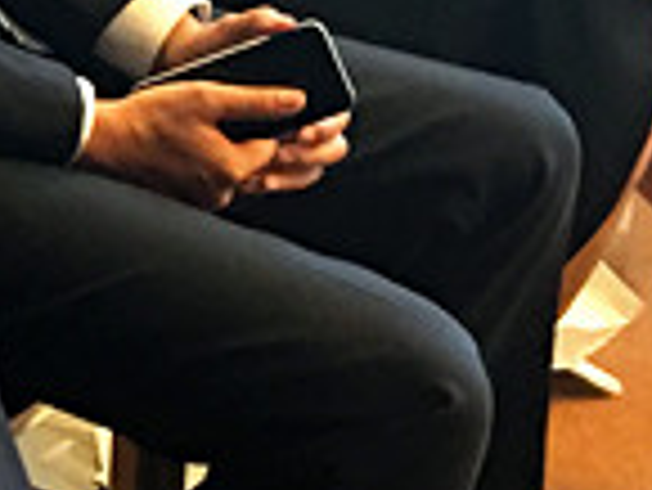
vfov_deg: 9.2
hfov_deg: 11.0
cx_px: -737
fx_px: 3016
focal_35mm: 160
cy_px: 0
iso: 80
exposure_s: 1/10
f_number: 2.2
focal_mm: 4.15
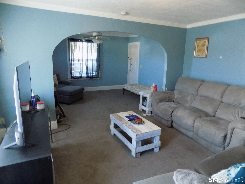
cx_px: 122
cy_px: 92
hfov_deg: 73.9
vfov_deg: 58.9
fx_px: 163
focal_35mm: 23
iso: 400
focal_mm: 4
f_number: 3.1
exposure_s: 1/15
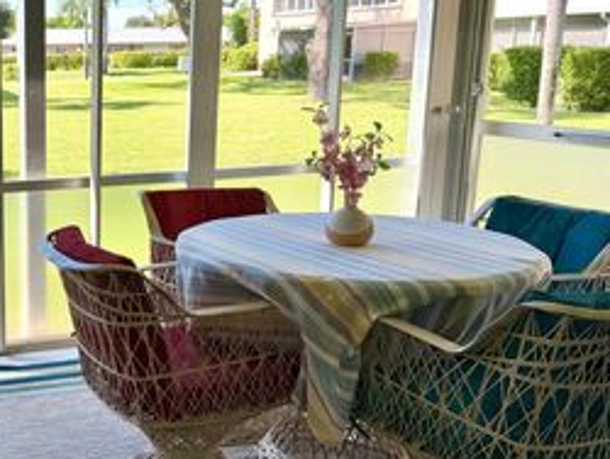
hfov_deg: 36.1
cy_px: 236
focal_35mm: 48
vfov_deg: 30.3
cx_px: 12
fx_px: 847
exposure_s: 1/772
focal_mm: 6.76
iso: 80
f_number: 1.78
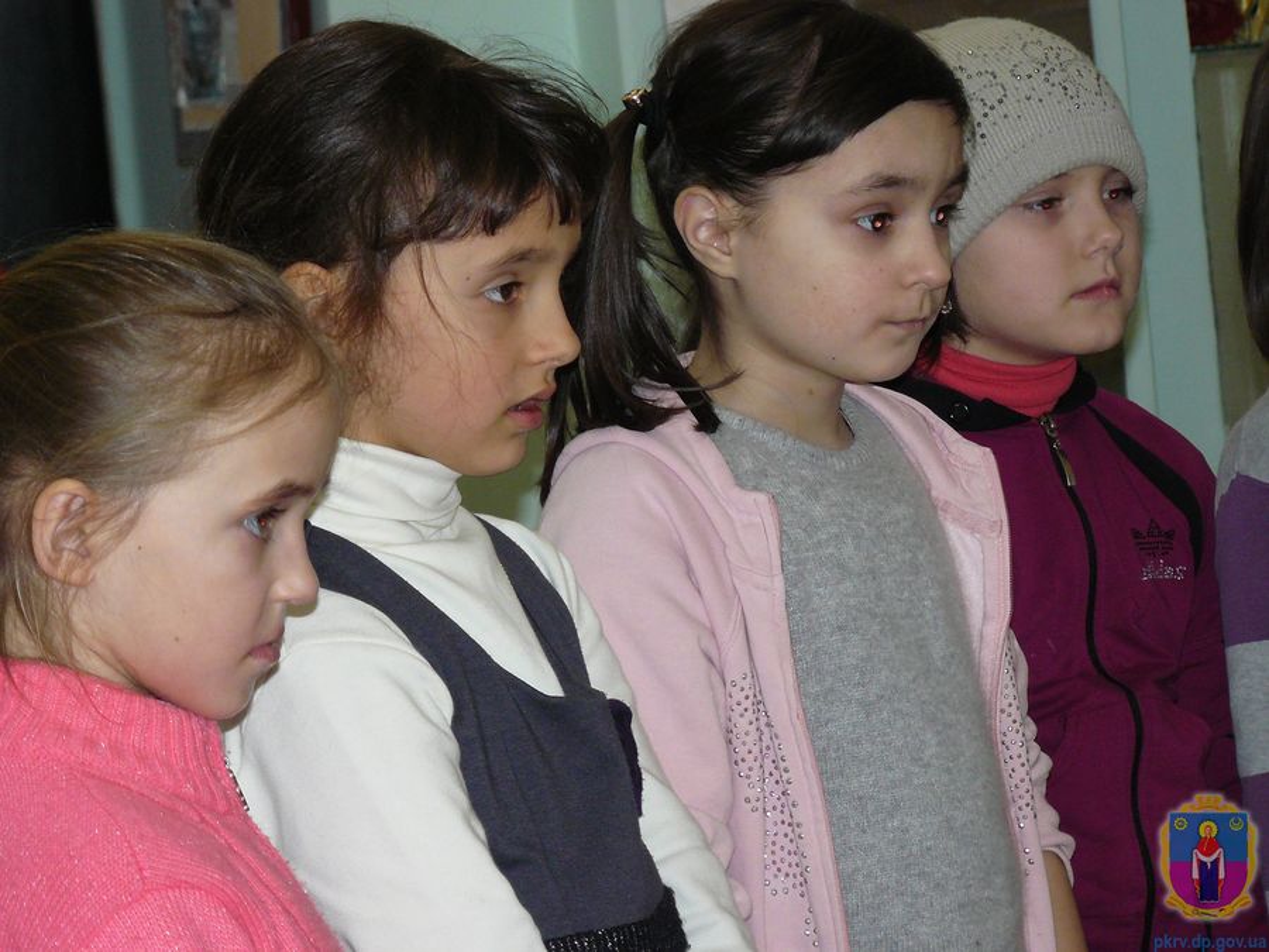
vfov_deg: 9.2
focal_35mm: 161
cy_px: 476
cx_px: 634
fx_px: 5902
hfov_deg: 12.3
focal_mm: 26.8
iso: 250
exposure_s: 1/30
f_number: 3.3
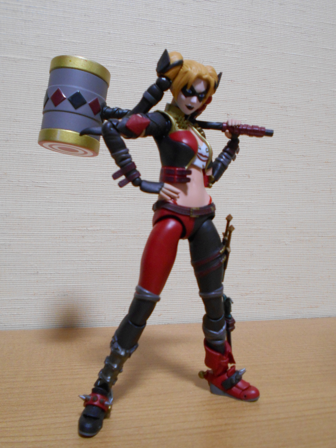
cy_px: 224
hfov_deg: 49.7
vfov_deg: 63.4
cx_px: 168
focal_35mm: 28
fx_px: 362
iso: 400
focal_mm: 5.1
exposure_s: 1/13
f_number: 3.4
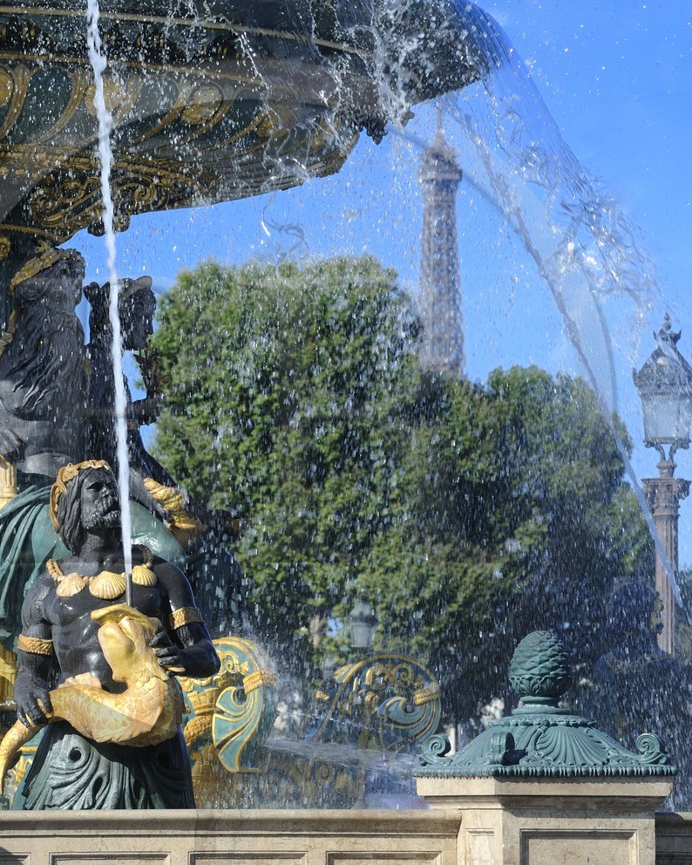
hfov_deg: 8.2
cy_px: 421
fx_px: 4837
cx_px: 254
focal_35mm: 189
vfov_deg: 10.2
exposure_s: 1/250
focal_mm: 125
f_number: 9
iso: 200
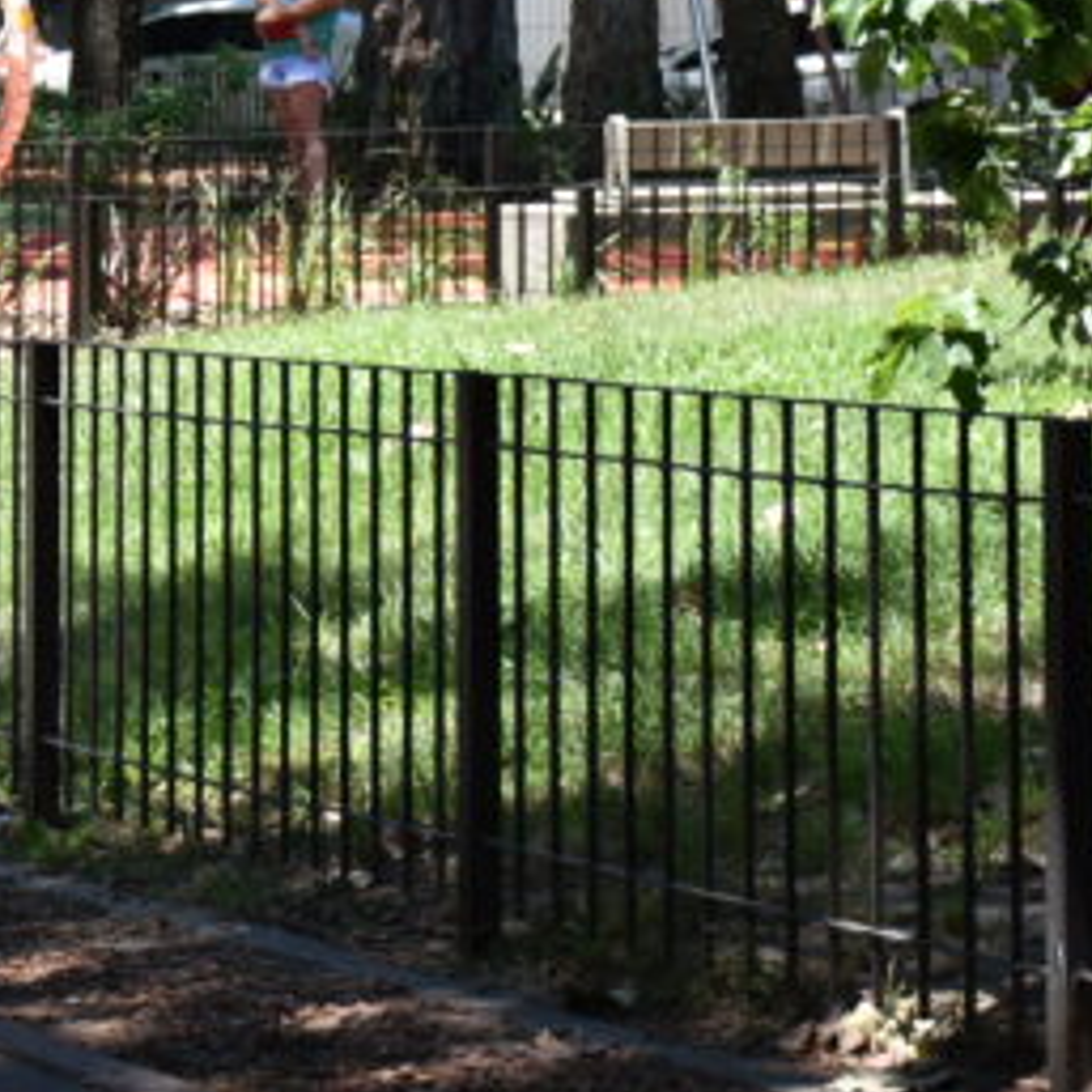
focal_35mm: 203
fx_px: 7245
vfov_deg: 8.5
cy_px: -176
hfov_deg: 8.4
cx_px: -735
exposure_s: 1/500
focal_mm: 40
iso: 200
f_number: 5
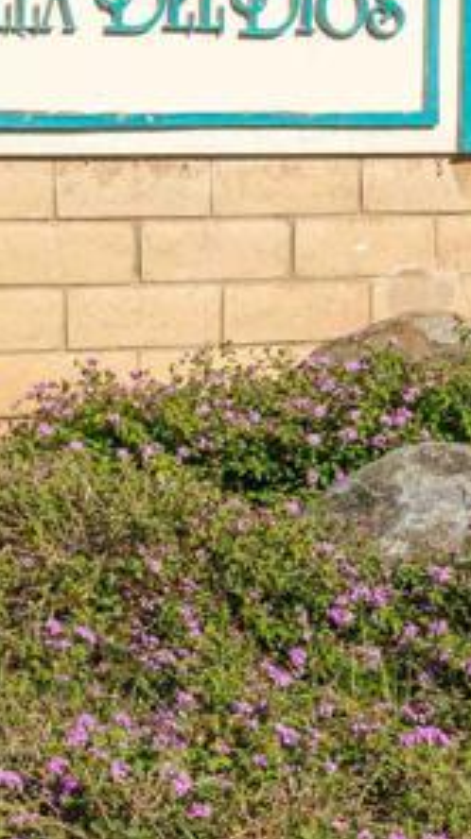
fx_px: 2826
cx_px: 267
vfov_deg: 16.8
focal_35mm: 127
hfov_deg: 9.5
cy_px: 152
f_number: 9.5
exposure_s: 1/1000
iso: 320
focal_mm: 35
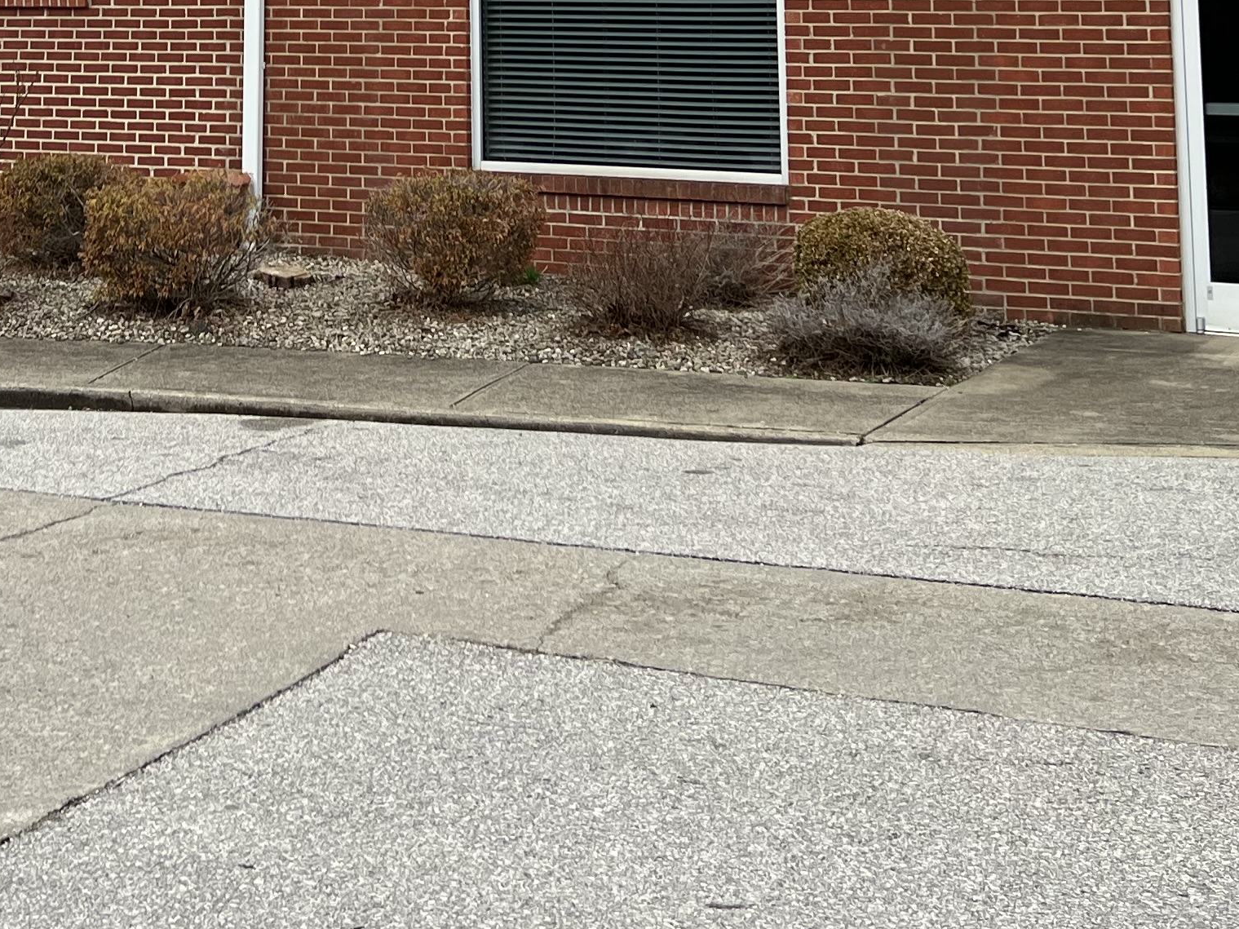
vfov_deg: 19.7
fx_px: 2470
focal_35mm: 69
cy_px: -271
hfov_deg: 27.6
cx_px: 237
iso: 50
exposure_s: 1/1901
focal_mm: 5.7
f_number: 1.5
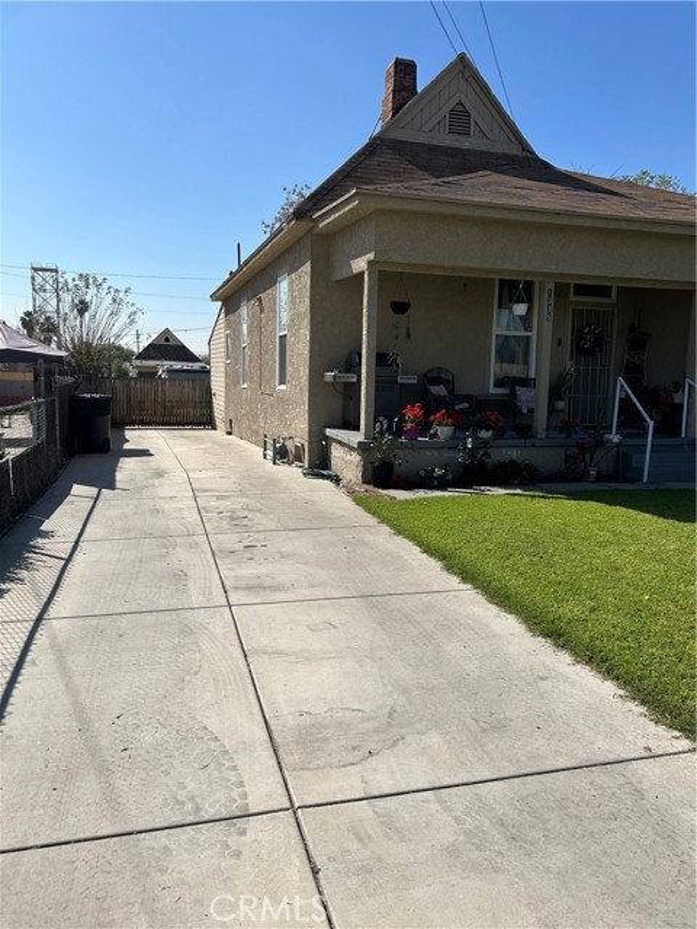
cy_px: 464
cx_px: 348
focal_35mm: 26
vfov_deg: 67.3
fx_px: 698
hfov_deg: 53.1
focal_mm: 5.7
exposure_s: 1/6211
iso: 50
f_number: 1.5
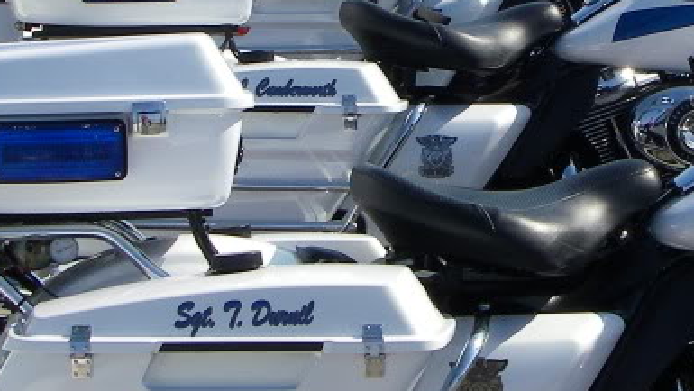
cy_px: 36
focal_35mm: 110
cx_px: 498
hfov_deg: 19.3
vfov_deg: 11.0
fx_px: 2025
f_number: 6.6
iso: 64
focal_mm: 6.3
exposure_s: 1/250
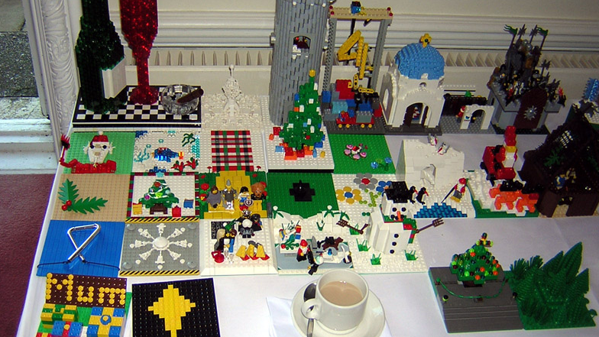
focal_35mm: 40
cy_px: 161
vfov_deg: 29.7
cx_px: 299
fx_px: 635
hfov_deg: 50.5
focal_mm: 4.7
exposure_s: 1/60.1
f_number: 2.6
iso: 100
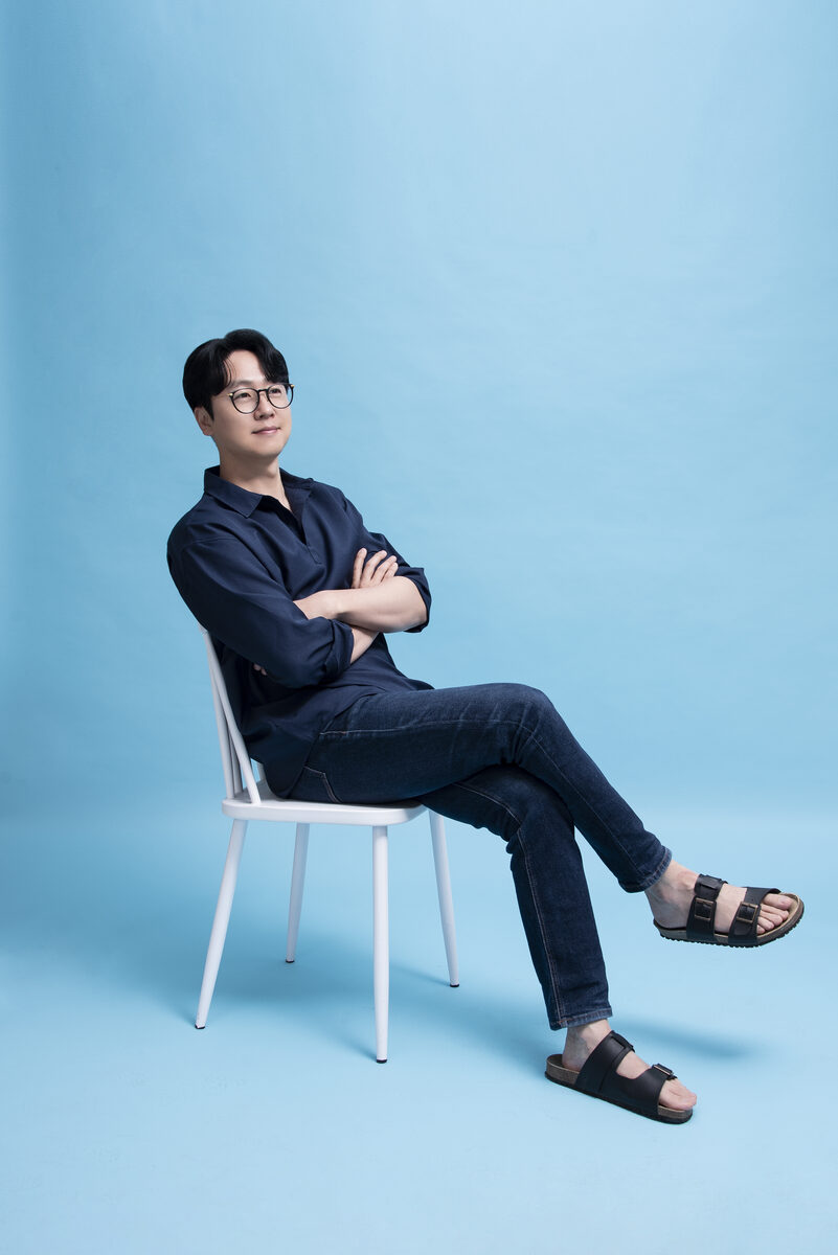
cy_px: 628
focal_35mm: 36
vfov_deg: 53.1
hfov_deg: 36.9
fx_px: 1256
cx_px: 419
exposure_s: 1/125
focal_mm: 36
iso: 400
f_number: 8
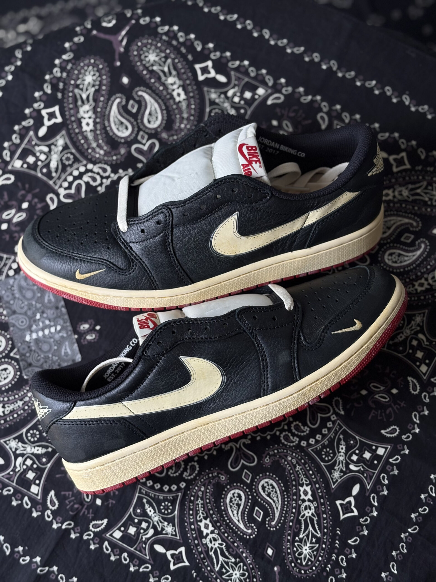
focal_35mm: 52
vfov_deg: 36.8
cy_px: 291
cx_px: 218
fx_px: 873
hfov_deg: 28.0
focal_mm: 5.96
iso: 25
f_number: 1.6
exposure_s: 1/120
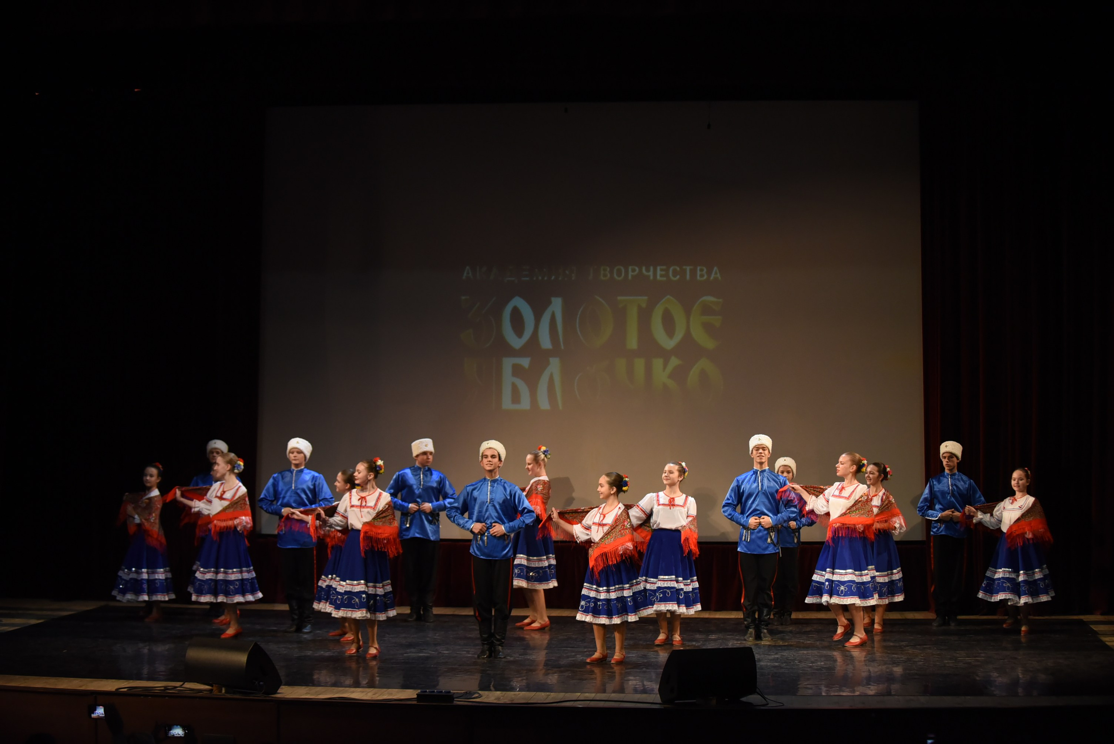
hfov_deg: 28.8
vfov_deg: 19.5
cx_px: 557
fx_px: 2167
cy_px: 372
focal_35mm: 70
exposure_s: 1/500
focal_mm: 70
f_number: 2.8
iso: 2500
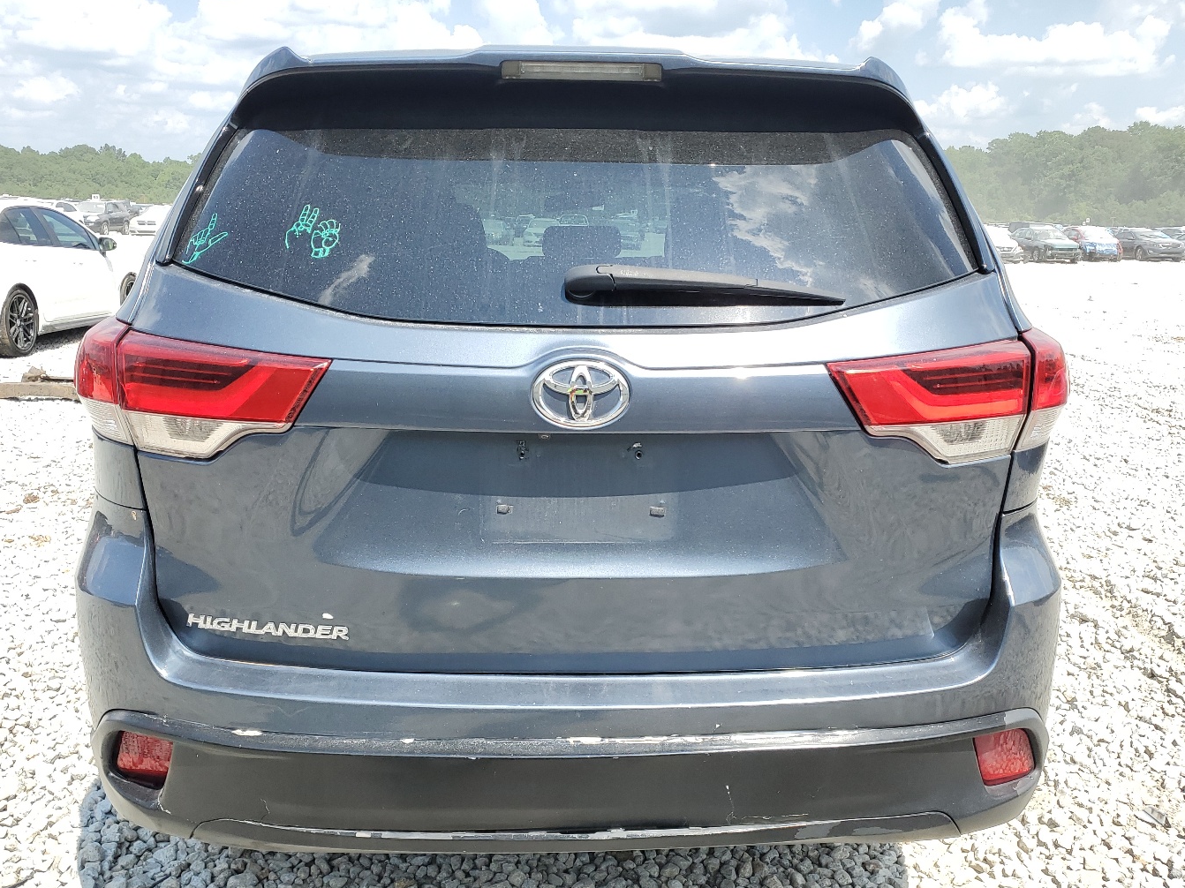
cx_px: 606
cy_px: 494
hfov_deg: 58.4
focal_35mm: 31
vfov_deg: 45.4
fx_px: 1061
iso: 50
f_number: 1.5
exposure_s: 1/1667
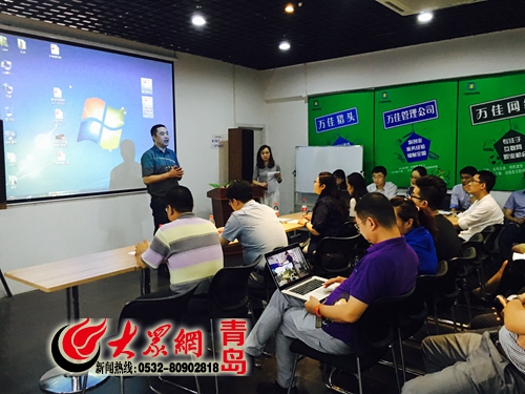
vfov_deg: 48.2
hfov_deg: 61.7
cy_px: 197
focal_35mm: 29
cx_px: 262
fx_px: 440
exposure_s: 1/10
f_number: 2.2
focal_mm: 4.15
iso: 80
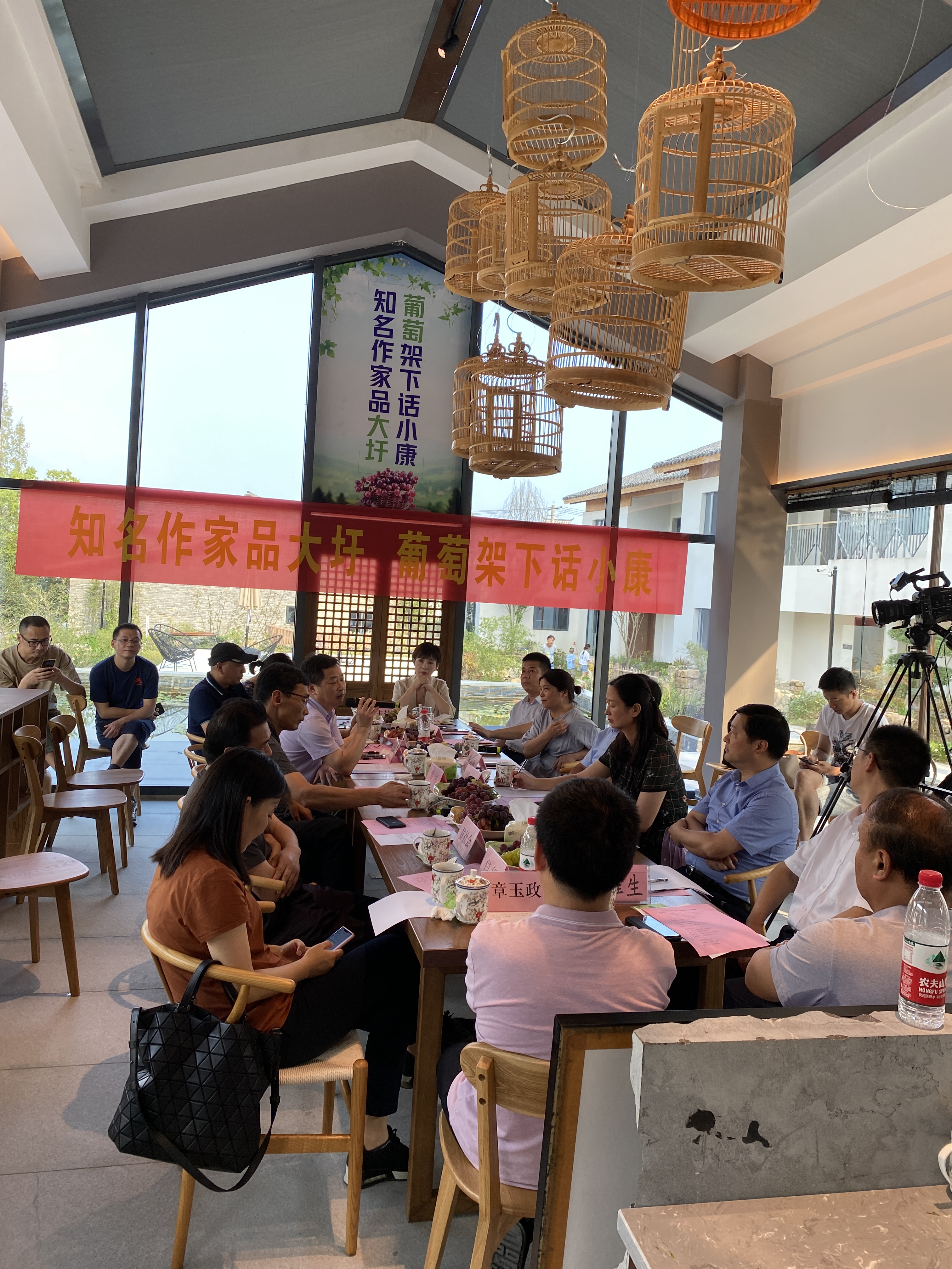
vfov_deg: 67.3
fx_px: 953
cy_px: 634
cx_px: 476
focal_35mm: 26
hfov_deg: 53.1
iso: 40
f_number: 1.8
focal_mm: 4.25
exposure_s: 1/122
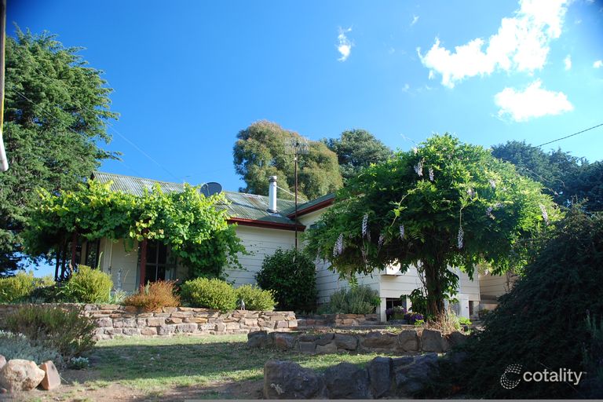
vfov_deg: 41.7
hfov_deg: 59.5
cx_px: 302
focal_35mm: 32
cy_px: 201
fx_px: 528
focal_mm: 21
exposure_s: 1/100
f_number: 5
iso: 200
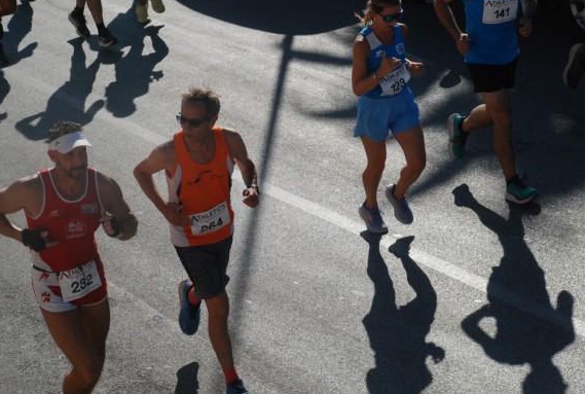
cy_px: 203
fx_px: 1932
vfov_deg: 11.6
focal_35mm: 119
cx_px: 286
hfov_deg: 17.2
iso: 1000
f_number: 10
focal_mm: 75
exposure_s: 1/2500
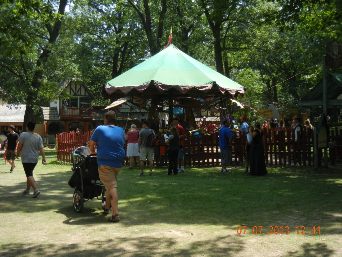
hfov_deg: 42.1
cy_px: 128
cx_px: 171
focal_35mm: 45
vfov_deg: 32.2
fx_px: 445
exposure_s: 1/506
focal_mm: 8.1
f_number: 3.8
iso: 160
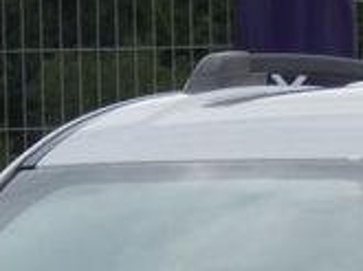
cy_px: 837
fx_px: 7618
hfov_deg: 2.7
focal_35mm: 728
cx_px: 370
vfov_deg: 2.0
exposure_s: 1/250
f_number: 5.6
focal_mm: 21
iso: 80
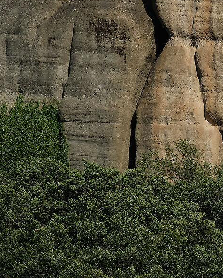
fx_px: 2854
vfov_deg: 5.6
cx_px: 349
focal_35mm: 346
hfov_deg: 4.4
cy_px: 9
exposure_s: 1/850
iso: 200
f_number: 8
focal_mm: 60
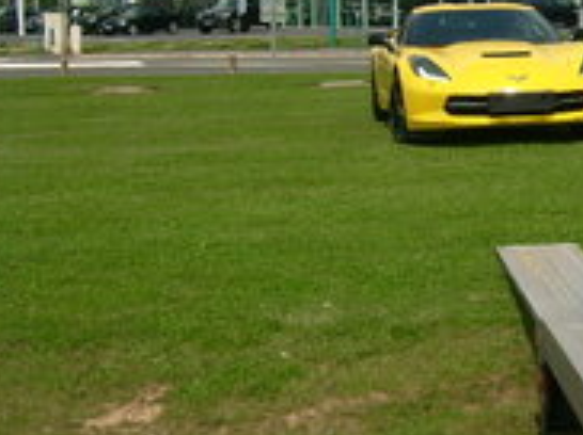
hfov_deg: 24.0
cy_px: 154
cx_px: 618
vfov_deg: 19.0
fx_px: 1295
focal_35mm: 77
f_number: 5.8
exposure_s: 1/648
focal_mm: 5.95
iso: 50
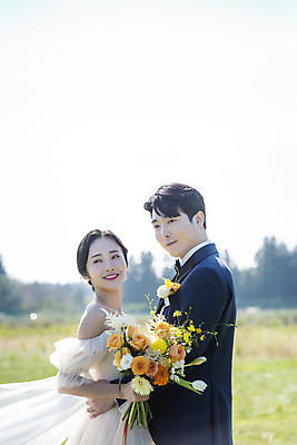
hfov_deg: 11.2
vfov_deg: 16.8
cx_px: 148
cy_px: 222
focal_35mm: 122
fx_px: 1508
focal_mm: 122
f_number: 4.5
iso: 400
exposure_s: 1/800
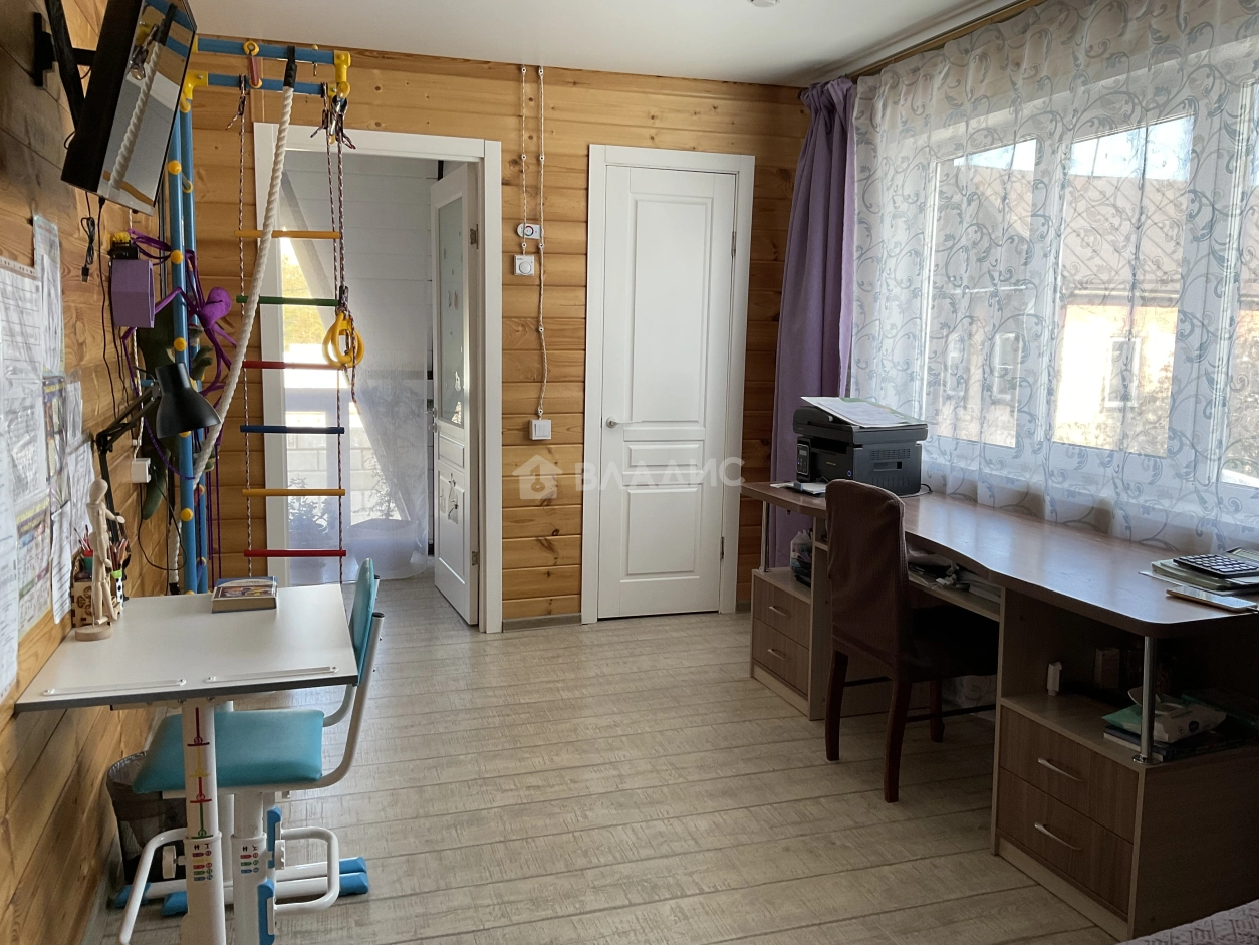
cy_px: 472
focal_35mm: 29
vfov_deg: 48.2
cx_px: 630
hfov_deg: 61.7
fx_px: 1055
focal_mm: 3
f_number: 1.8
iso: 50
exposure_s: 1/122
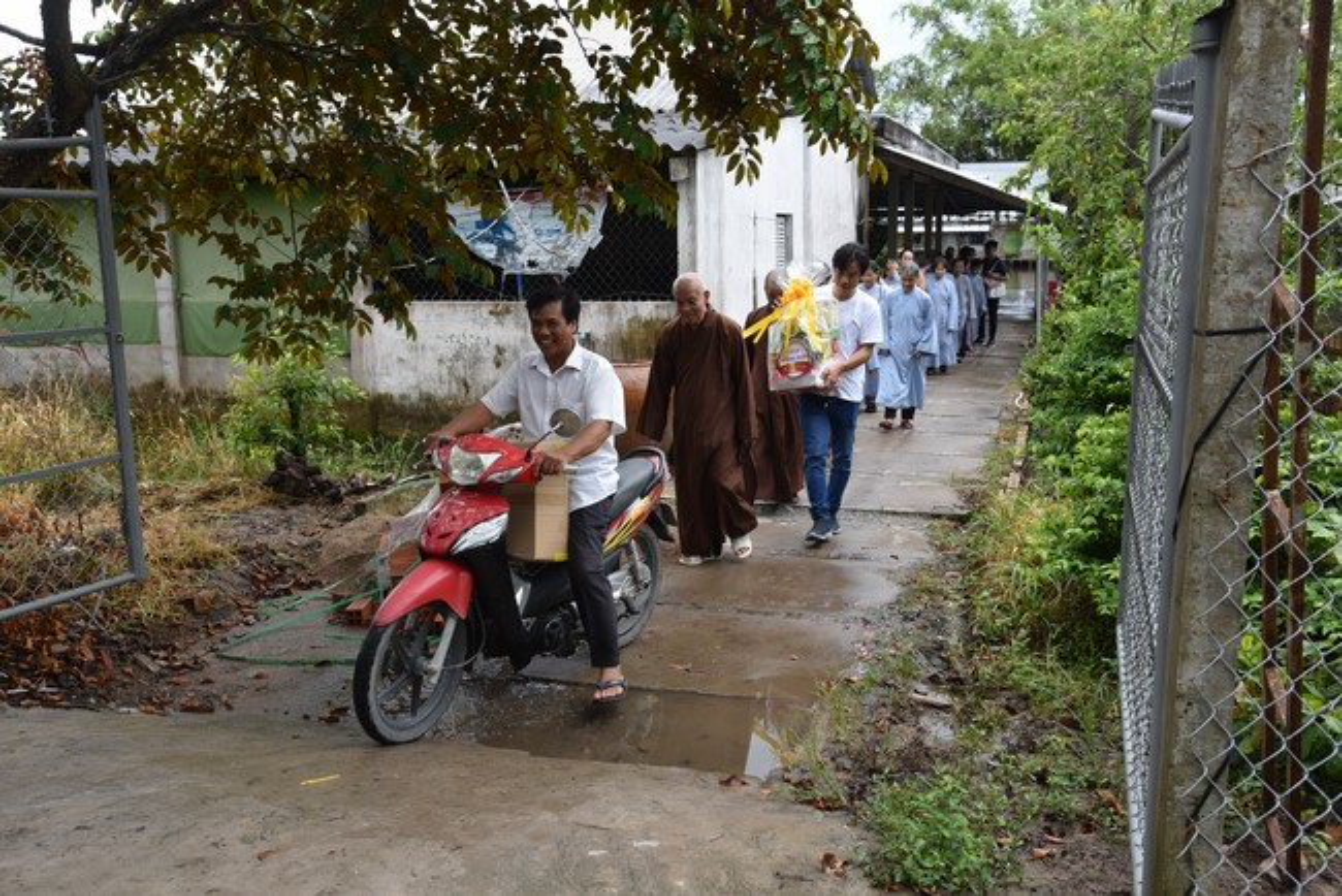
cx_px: 671
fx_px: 1193
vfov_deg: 41.2
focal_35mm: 32
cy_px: 448
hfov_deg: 58.7
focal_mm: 32
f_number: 7.1
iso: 400
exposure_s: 1/200
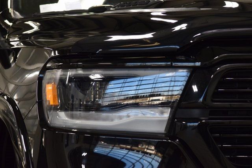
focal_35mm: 105
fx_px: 735
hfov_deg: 19.5
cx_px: 126
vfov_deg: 13.0
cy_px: 84
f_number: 5.6
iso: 1600
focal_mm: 70
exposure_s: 1/125
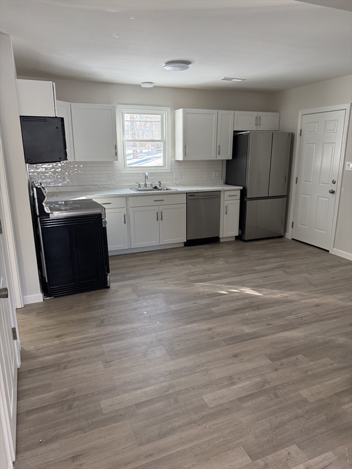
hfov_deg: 56.8
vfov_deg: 71.6
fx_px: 325
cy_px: 234
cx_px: 176
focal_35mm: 24
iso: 200
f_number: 1.78
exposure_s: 1/144
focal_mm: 6.76
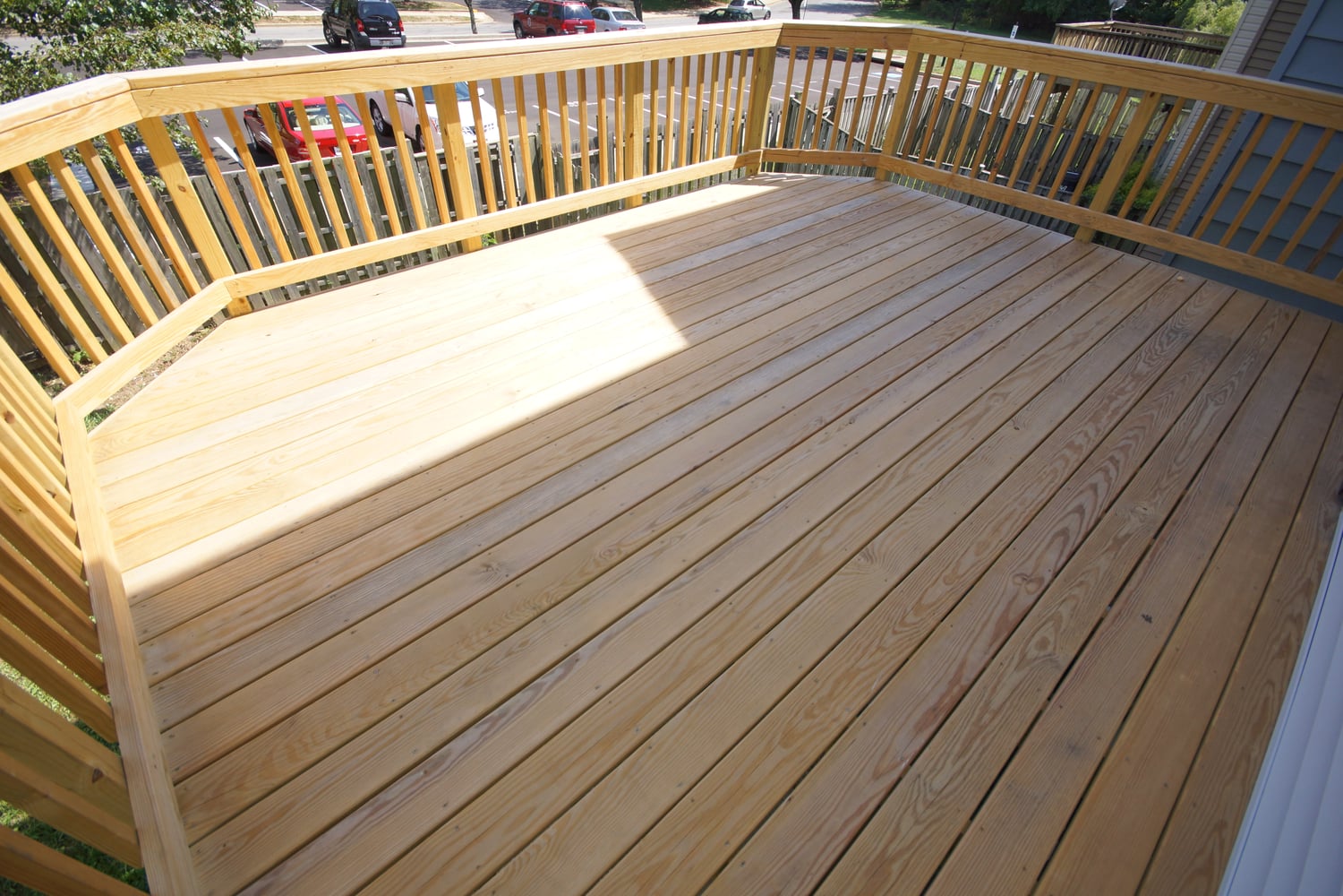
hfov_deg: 100.4
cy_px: 448
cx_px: 672
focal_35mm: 15
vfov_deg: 77.3
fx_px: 560
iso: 200
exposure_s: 1/250
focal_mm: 10
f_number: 7.1
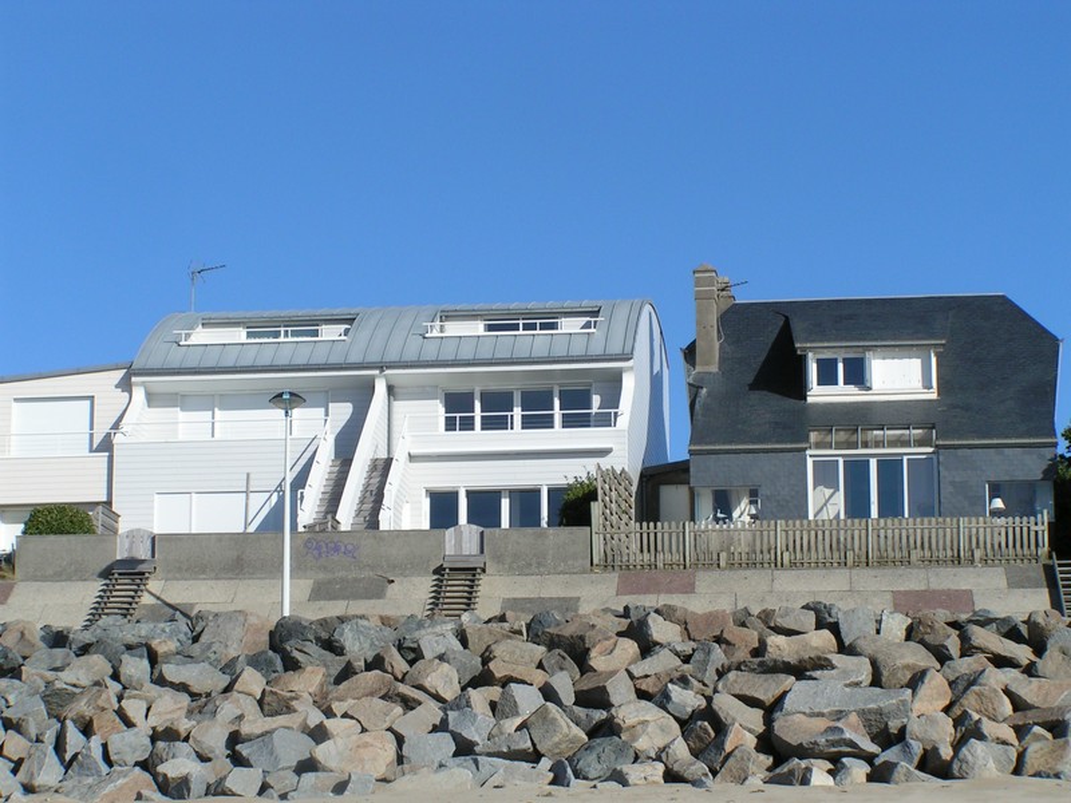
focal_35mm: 99
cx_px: 536
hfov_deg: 19.8
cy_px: 402
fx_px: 3063
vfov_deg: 14.9
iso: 50
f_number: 7.1
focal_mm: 15.2
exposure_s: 1/400
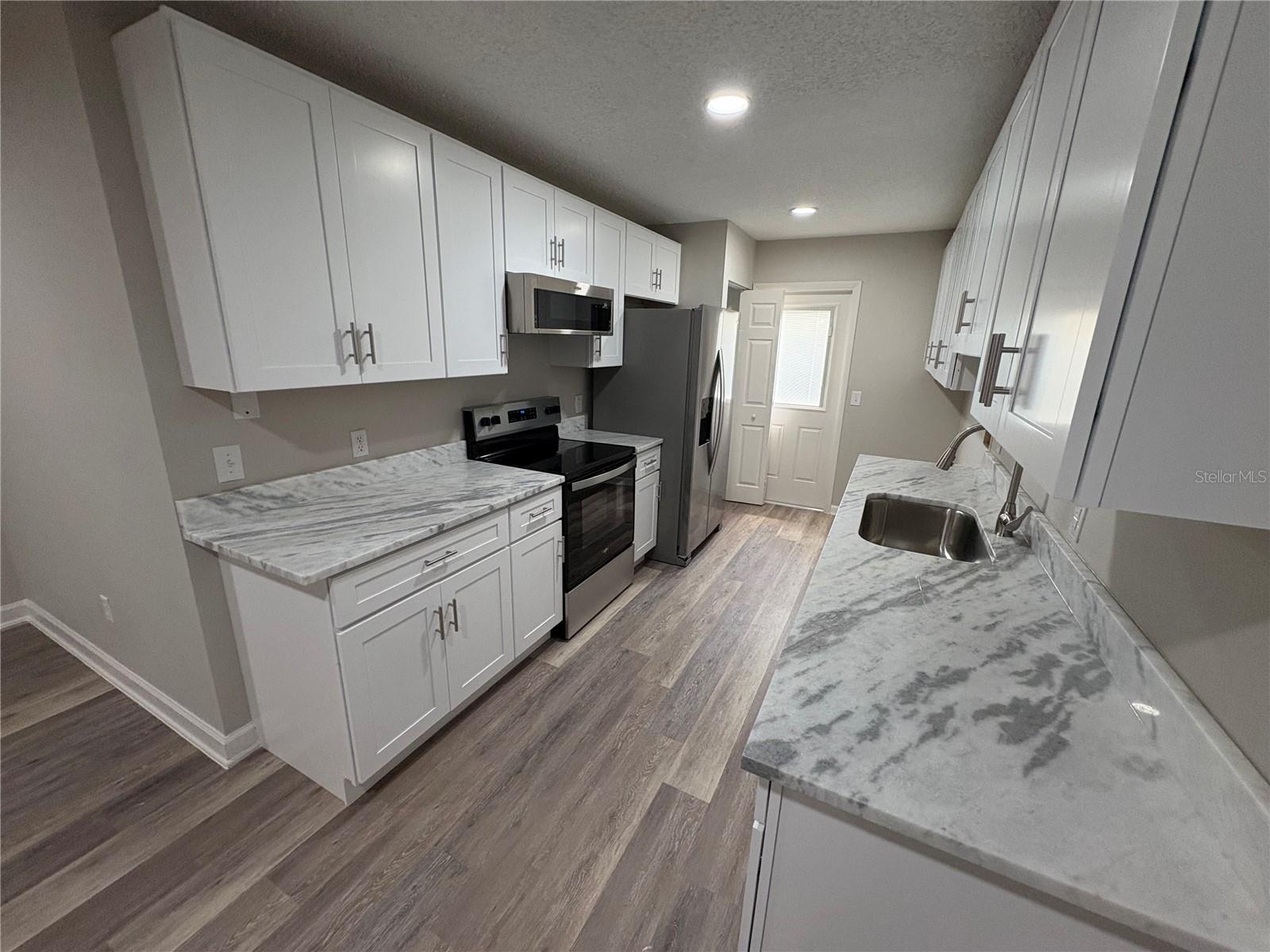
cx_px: 635
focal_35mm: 14
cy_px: 476
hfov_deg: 102.1
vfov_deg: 85.7
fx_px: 514
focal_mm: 2.22
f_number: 2.2
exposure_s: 1/120
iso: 400
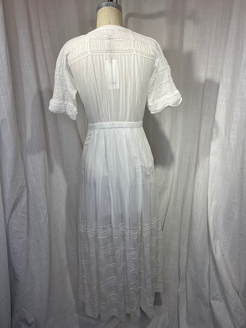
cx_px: 123
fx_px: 237
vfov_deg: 69.4
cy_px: 164
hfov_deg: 54.9
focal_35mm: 25
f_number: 1.6
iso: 32
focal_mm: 5.1
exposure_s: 1/348
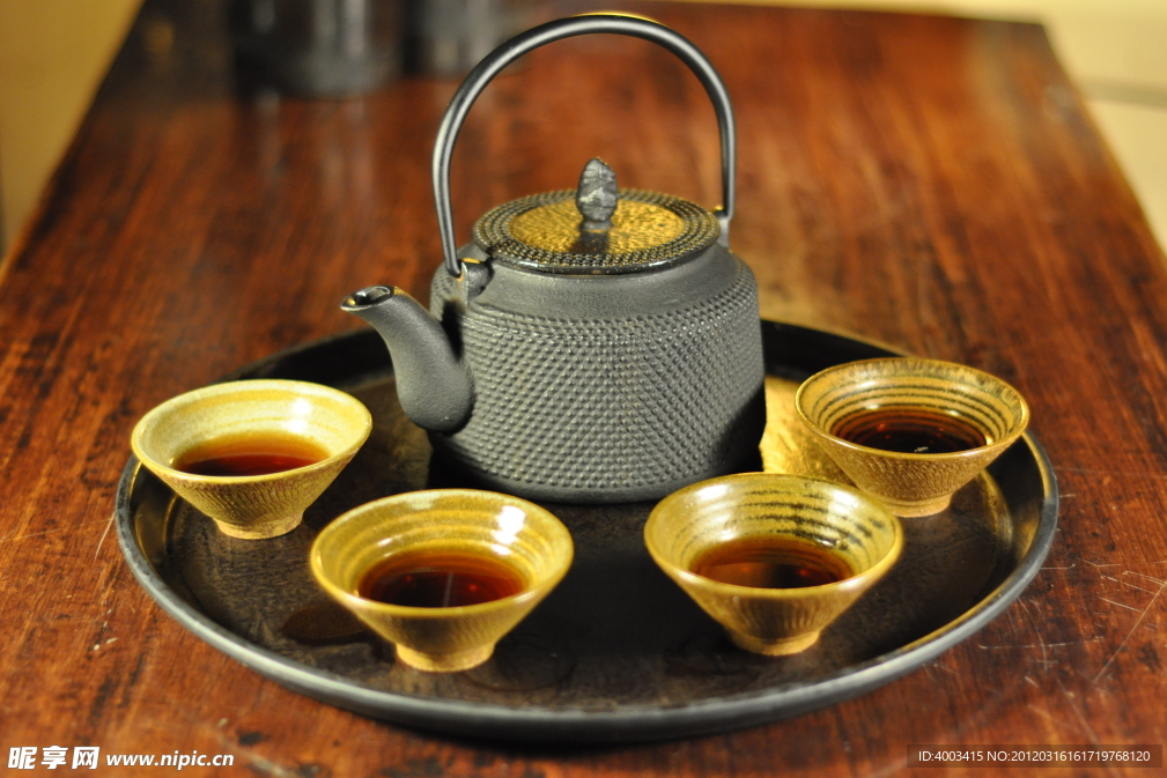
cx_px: 582
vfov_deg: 18.0
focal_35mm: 76
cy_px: 386
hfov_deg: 26.6
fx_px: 2464
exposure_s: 1/40
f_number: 2.2
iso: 1000
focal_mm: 50
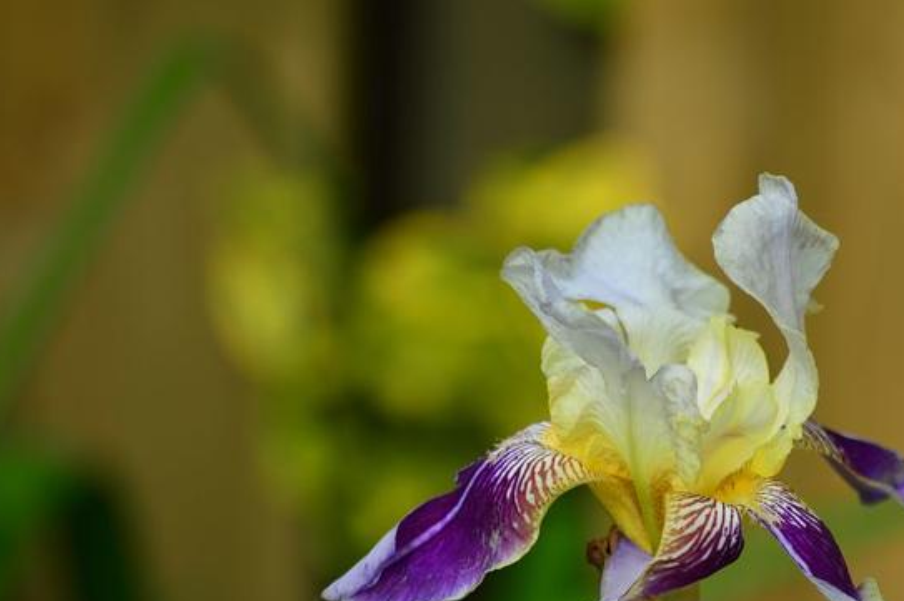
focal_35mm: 442
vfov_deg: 3.1
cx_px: 604
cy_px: 413
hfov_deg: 4.7
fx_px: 11089
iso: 100
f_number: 5.6
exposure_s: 1/250
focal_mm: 200
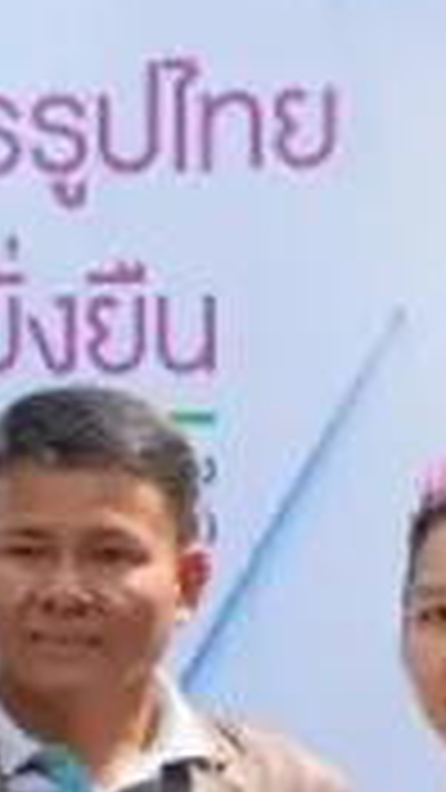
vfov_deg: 9.8
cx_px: -230
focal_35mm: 218
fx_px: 4583
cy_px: 927
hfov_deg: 5.5
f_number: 4.7
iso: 400
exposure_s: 1/350
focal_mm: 31
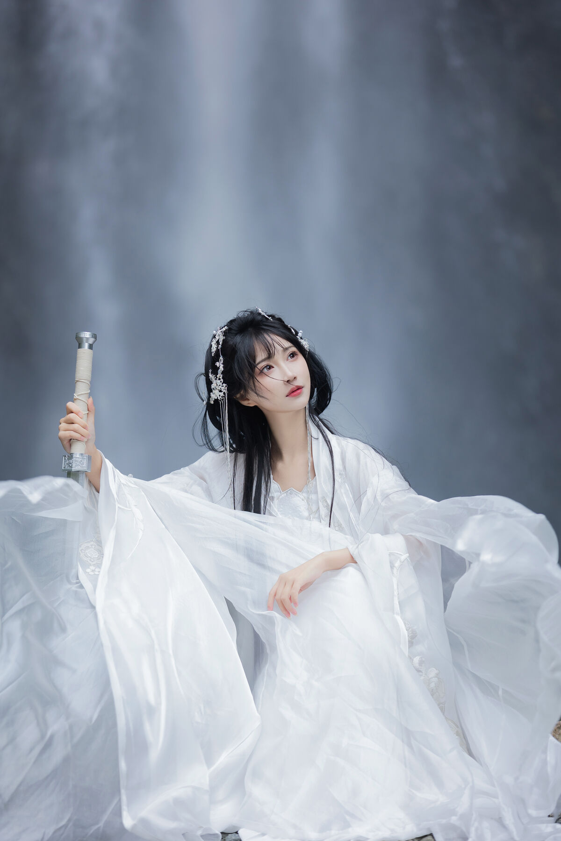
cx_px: 280
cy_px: 420
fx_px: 3389
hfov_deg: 9.5
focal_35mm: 145
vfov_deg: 14.2
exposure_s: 1/200
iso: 100
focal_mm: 145
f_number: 2.8
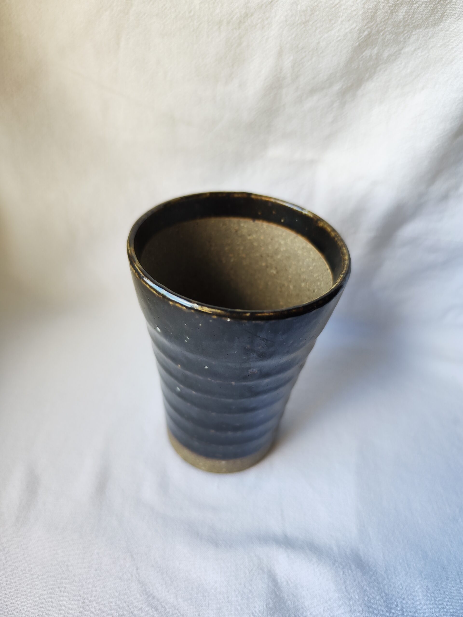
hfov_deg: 58.9
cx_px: 232
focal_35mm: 23
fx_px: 410
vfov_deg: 73.9
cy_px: 308
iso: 252
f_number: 1.69
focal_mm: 7.01
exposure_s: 1/100
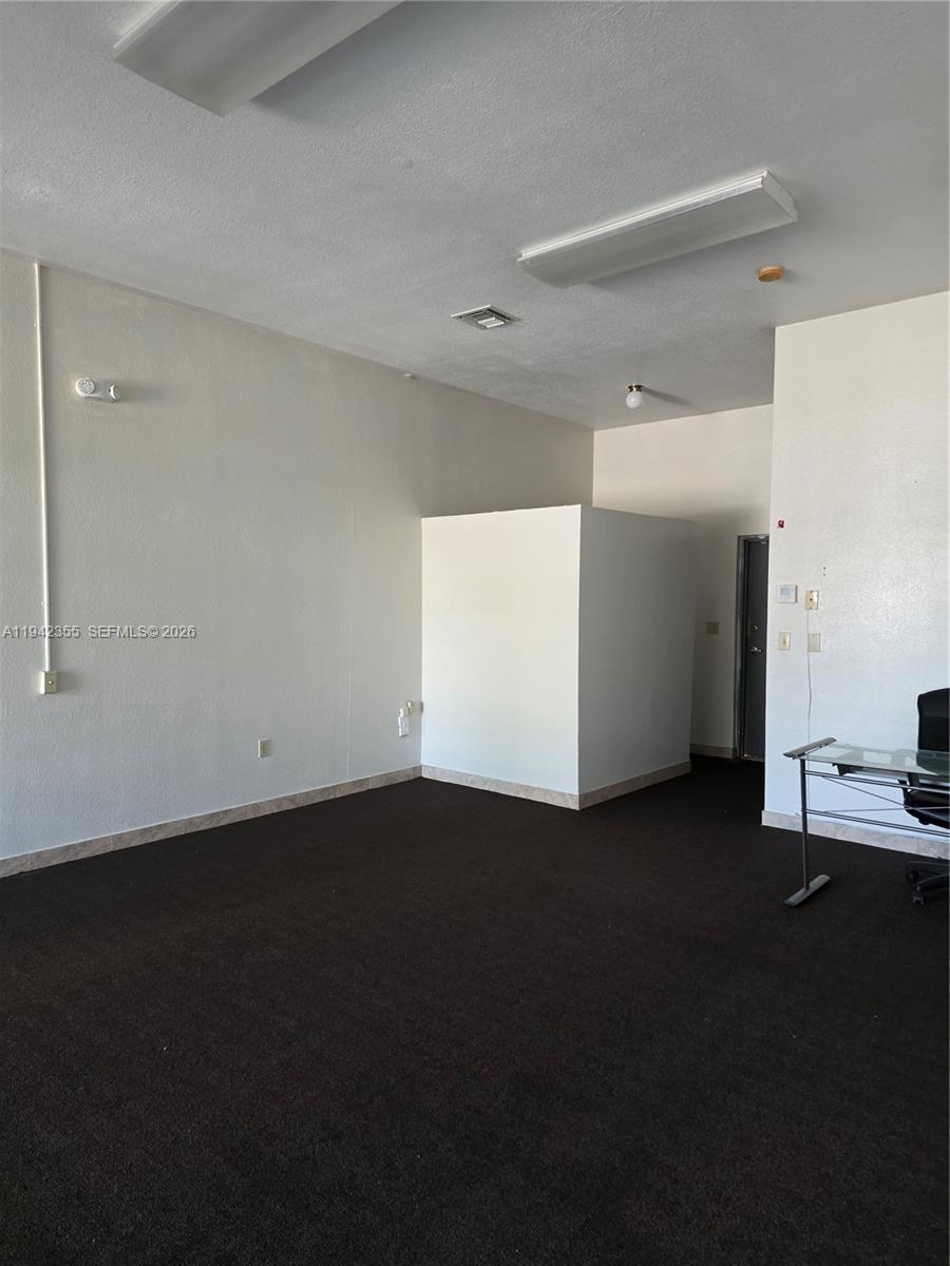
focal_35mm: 23
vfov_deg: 73.9
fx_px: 842
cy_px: 633
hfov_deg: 58.9
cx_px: 475
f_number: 1.7
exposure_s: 1/120
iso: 800
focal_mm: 6.25
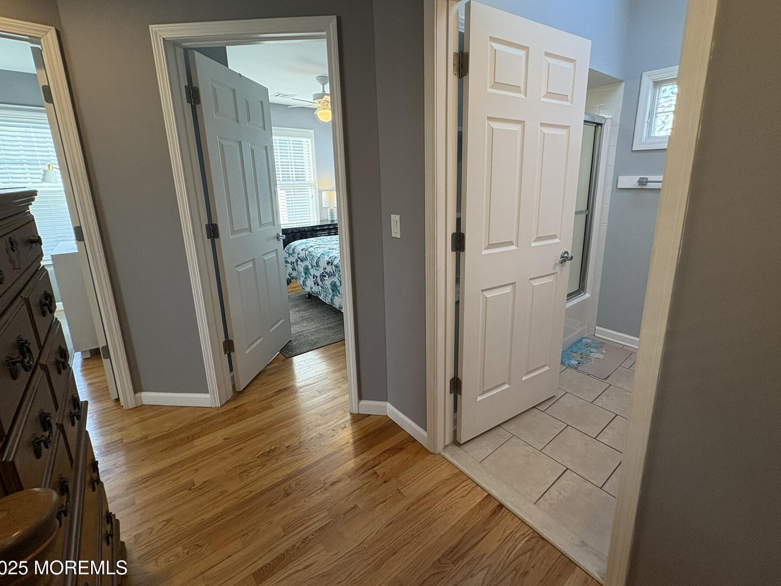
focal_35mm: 16
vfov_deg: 77.9
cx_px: 417
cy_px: 263
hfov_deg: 94.4
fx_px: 361
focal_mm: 2.22
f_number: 2.2
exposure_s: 1/120
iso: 200
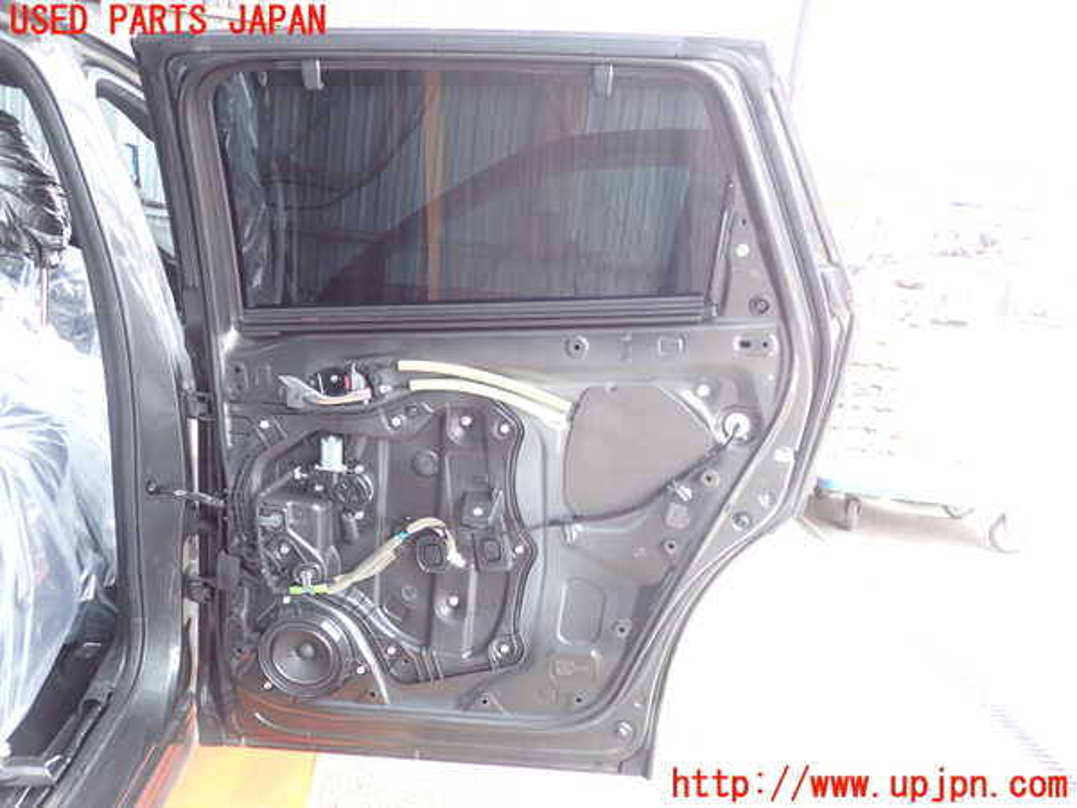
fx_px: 933
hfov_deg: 60.0
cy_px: 404
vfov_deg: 46.8
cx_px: 538
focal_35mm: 30
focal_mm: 5.4
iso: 125
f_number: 2.3
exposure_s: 1/60
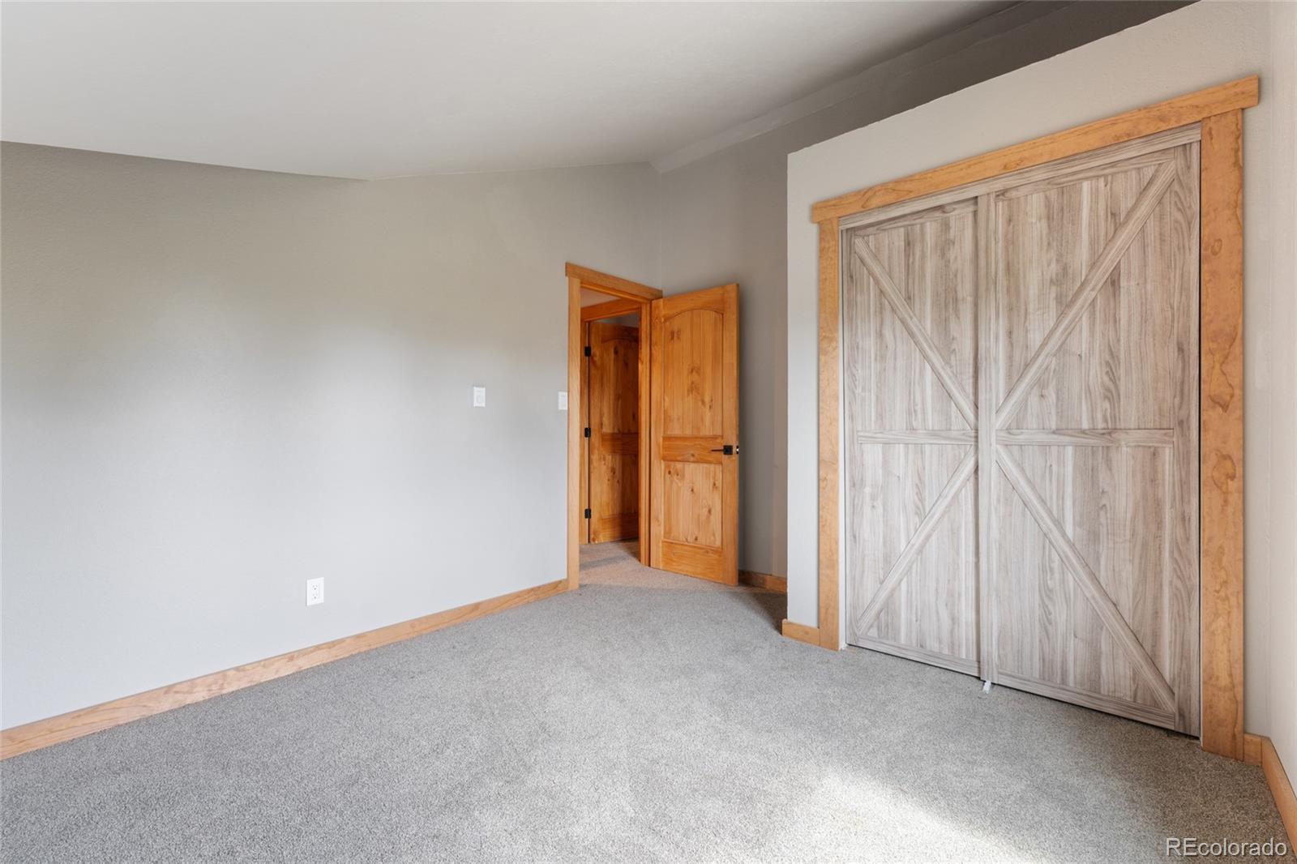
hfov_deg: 100.4
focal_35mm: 15
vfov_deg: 77.3
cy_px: 432
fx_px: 540
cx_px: 648
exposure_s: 1
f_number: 9
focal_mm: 10
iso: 250
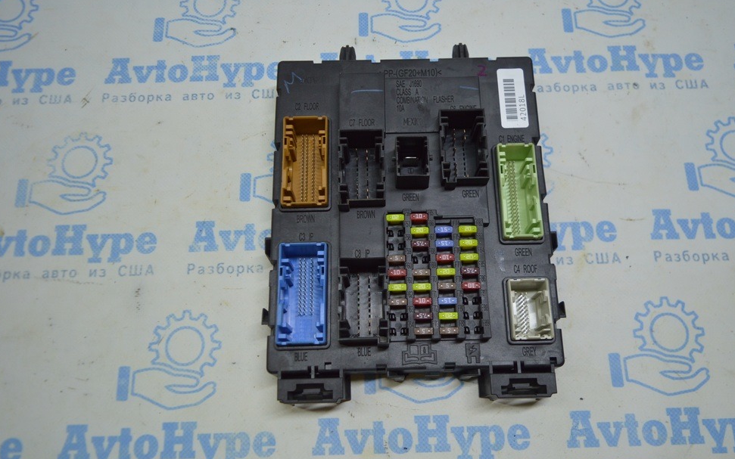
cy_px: 226
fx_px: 581
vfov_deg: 43.2
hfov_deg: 64.6
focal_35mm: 29
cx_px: 369
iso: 400
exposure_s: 1/125
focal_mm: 18
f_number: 3.5
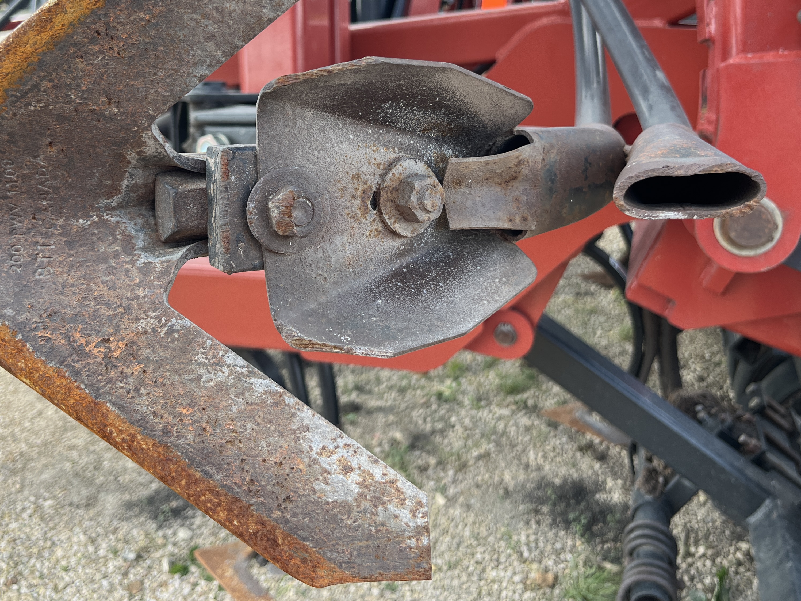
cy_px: 208
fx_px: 810
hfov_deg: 52.6
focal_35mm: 35
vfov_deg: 40.3
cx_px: 368
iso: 40
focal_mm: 5.1
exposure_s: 1/207
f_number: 1.6
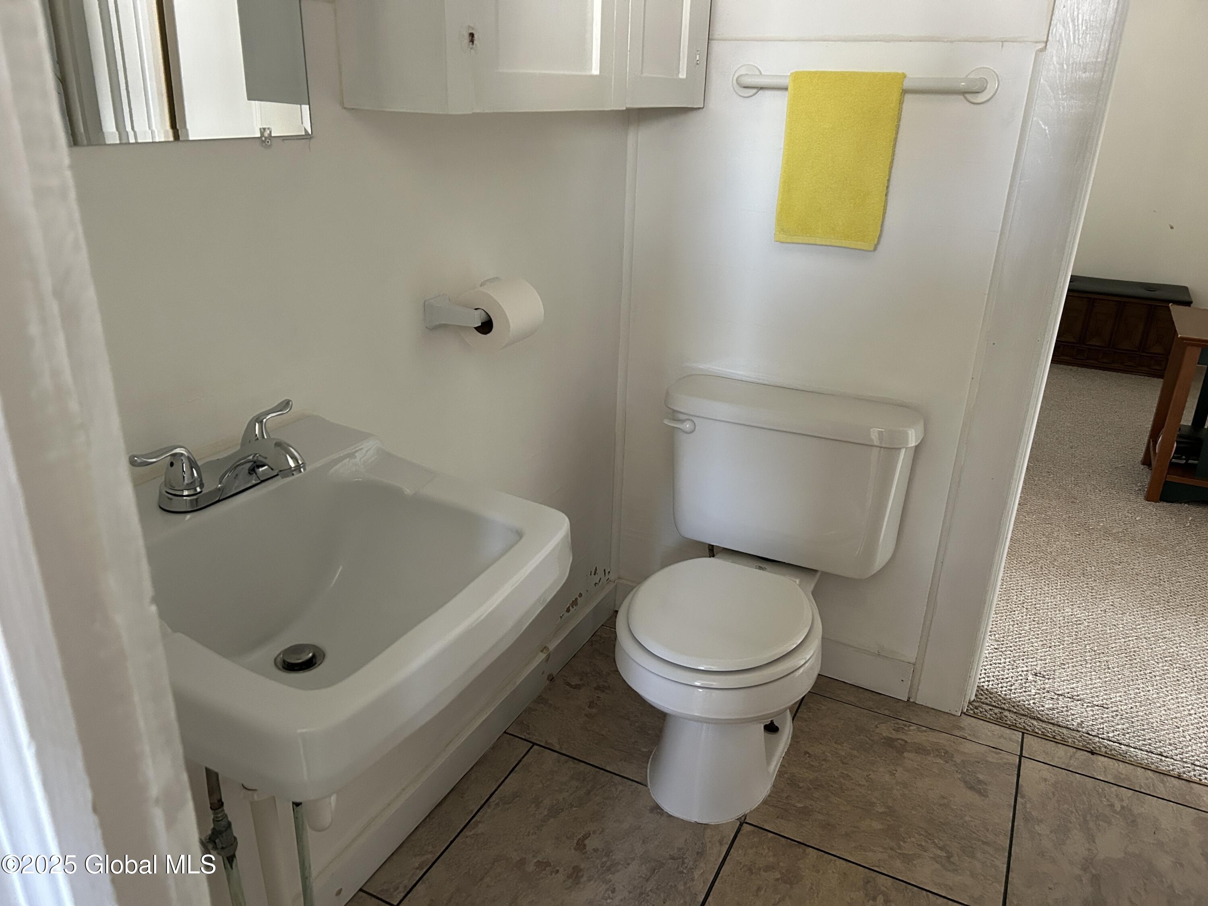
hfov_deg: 67.3
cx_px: 604
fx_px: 907
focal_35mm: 26
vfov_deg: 53.1
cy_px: 453
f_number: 1.5
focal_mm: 5.7
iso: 400
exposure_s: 1/60
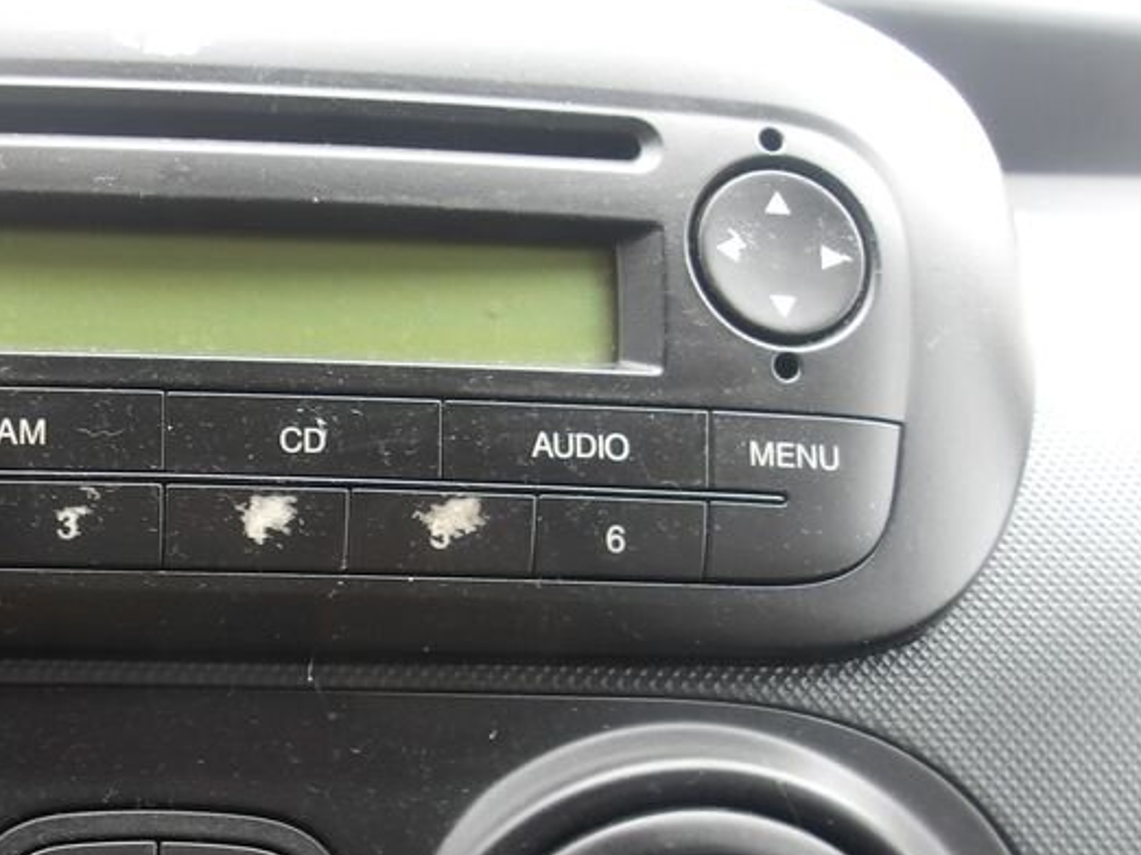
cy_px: 641
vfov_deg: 27.1
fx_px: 1746
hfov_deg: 34.3
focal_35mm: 53
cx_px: 122
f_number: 3
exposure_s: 1/30
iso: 108
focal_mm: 4.9
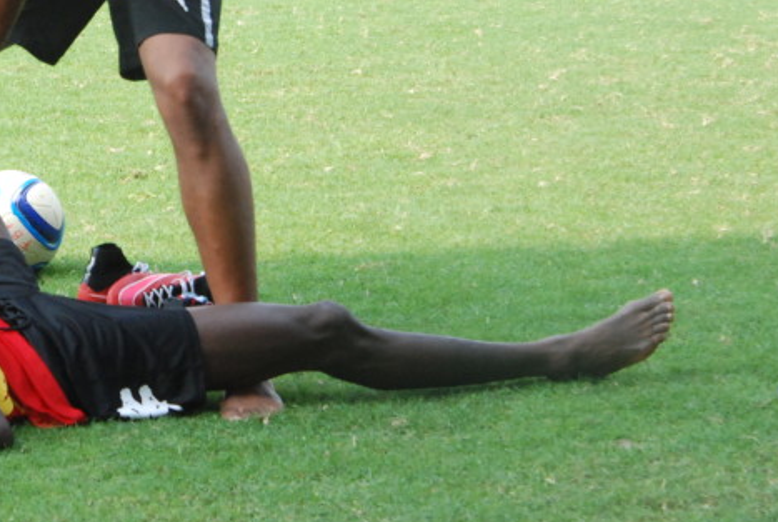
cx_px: -55
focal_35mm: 148
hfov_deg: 13.6
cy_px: 51
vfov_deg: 9.3
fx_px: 3206
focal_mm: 45
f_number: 9
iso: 800
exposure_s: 1/320
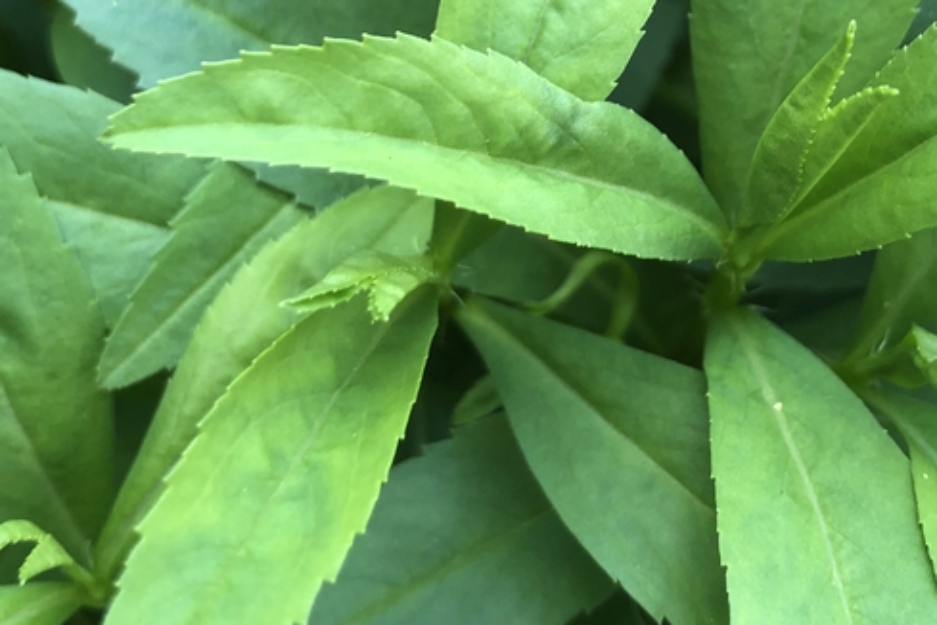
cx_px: 558
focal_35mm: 61
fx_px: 1588
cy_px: 94
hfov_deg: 32.8
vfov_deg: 21.9
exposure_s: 1/120
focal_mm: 3.99
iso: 32
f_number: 1.8
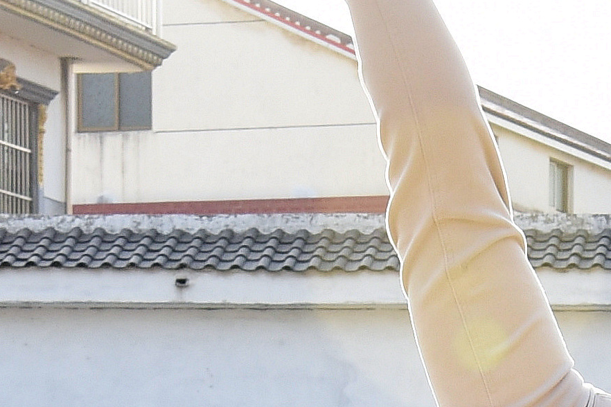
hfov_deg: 7.7
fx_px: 4514
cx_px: 709
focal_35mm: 266
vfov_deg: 5.1
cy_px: 768
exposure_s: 1/320
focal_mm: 40
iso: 500
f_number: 7.1
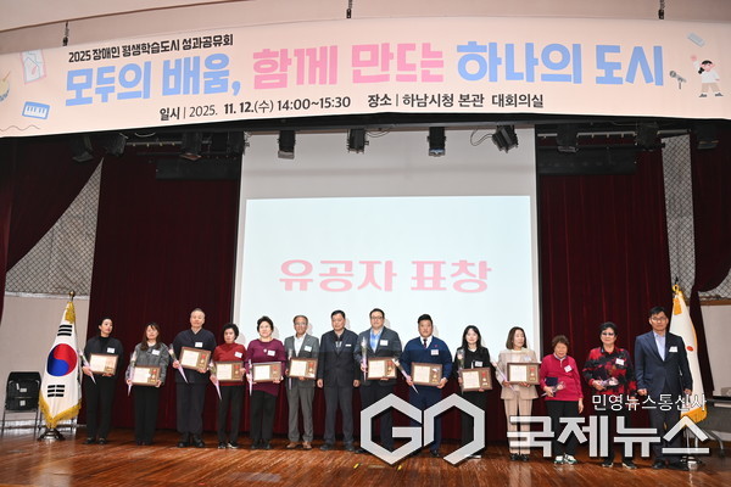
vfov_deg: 41.1
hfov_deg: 58.7
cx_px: 366
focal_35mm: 32
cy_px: 244
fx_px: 650
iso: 800
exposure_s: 1/80
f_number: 4.5
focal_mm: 32
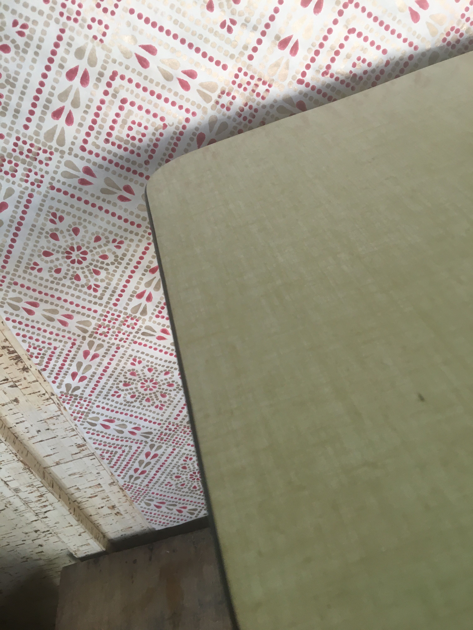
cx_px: 236
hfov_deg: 48.2
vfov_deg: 61.7
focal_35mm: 29
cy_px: 315
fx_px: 528
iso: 40
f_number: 2.2
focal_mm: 4.15
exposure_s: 1/33
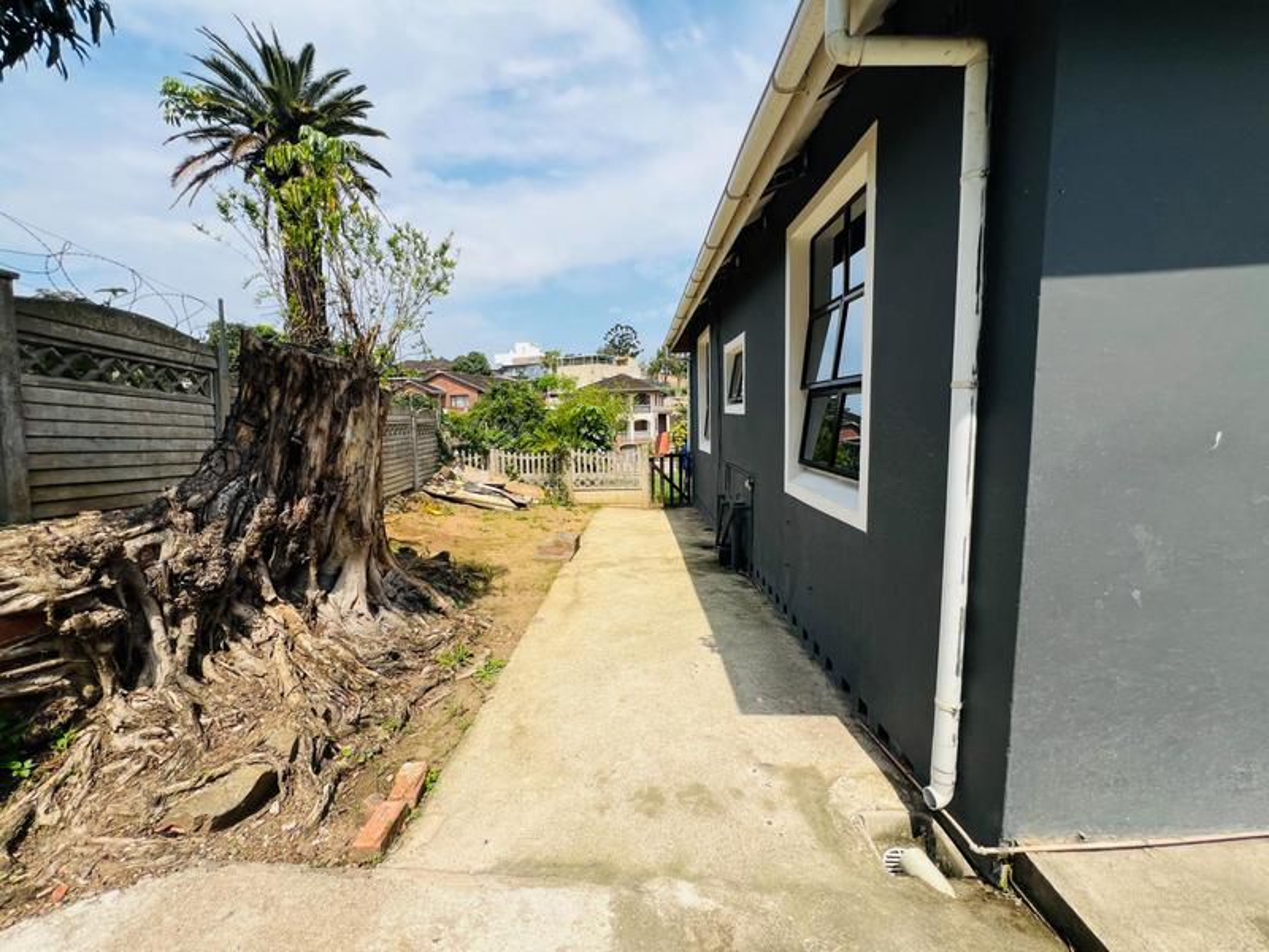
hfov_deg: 106.2
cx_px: 634
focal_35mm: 13
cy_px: 476
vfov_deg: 89.9
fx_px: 477
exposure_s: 1/1727
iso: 32
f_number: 1.8
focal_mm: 1.57
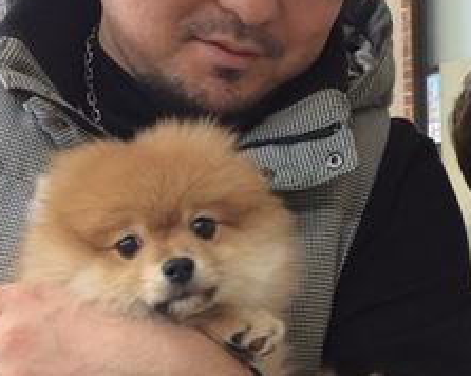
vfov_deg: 18.2
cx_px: 298
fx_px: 1170
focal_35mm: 84
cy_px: 260
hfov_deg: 22.7
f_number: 2.4
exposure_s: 1/24
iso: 50
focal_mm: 3.3
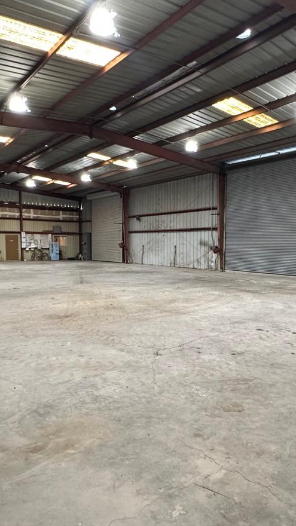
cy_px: 276
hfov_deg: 44.2
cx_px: 172
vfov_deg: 71.9
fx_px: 363
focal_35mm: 26
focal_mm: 2.22
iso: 200
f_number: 2.2
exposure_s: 1/60
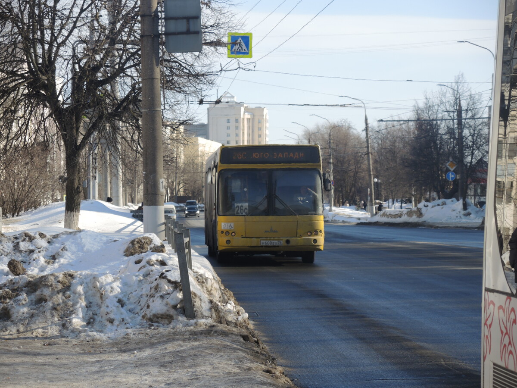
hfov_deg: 14.6
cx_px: 258
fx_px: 2016
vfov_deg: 11.0
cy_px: 194
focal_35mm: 135
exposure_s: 1/640
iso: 80
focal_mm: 28.4
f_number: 3.5
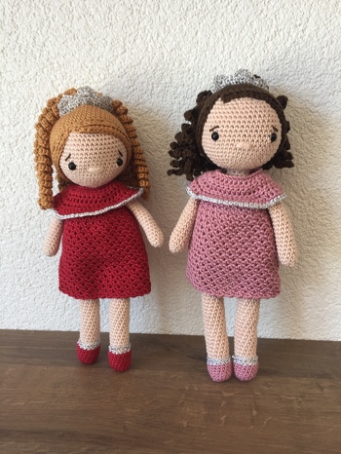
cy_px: 227
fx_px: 381
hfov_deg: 48.3
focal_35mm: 29
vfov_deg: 61.6
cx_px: 170
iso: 32
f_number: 2.2
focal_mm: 4.15
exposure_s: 1/50
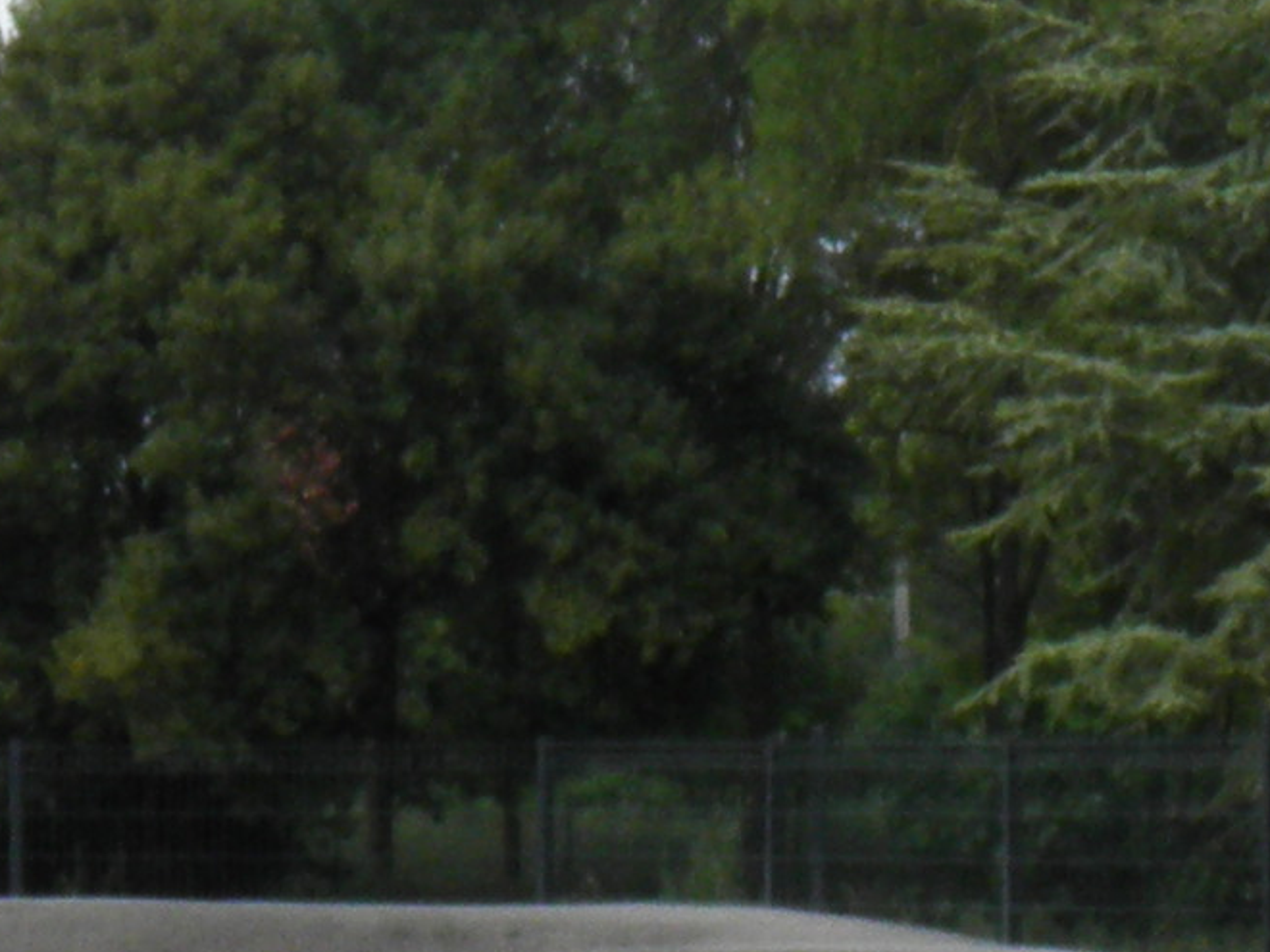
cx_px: 248
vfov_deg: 3.7
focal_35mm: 403
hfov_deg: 4.9
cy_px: 1427
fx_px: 14785
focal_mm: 11.2
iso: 50
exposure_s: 1/125
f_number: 6
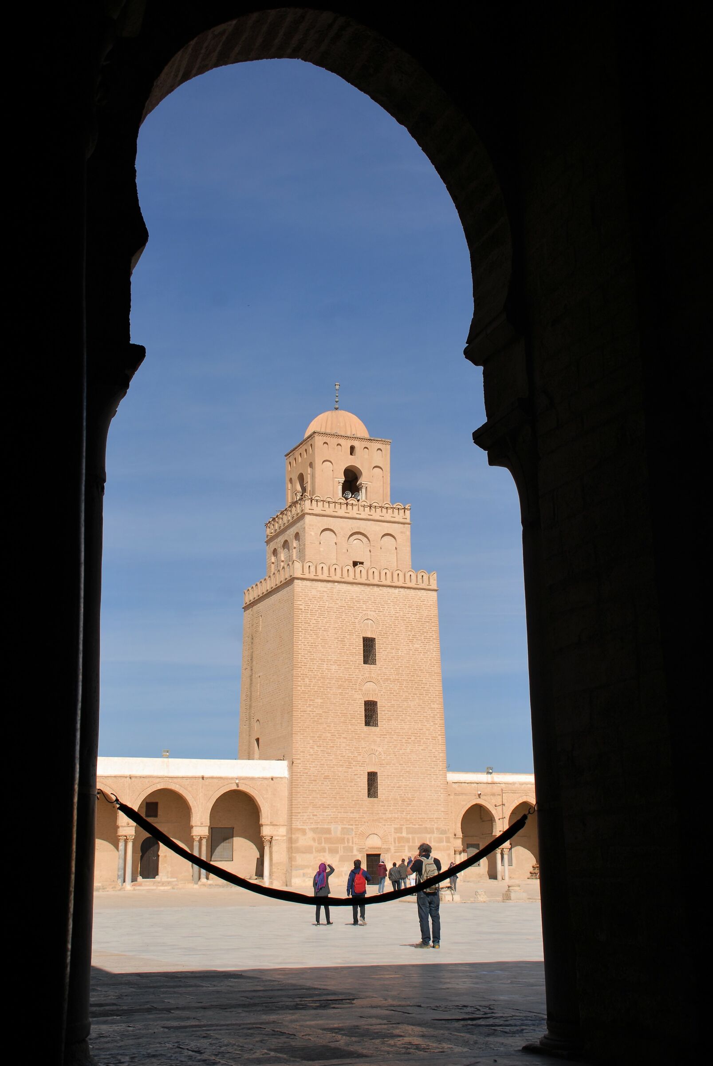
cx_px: 356
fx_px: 1199
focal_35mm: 40
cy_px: 533
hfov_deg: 33.1
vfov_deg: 47.9
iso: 100
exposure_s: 1/400
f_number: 8
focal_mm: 27
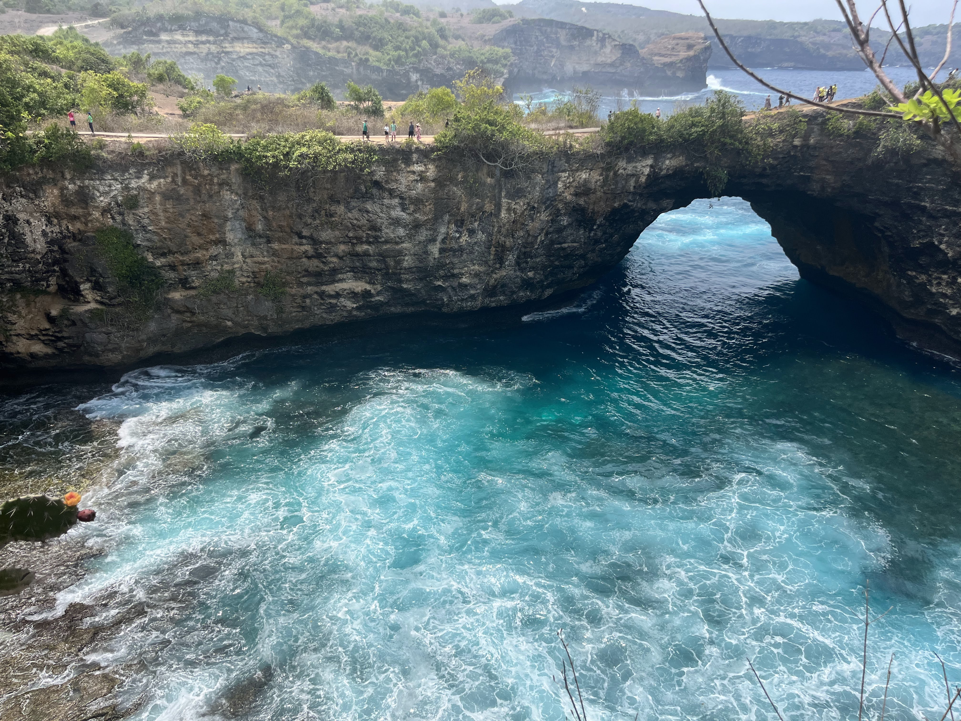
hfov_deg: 67.3
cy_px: 360
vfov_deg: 53.1
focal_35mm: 26
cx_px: 480
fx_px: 722
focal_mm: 5.1
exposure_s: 1/4016
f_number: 1.6
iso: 50
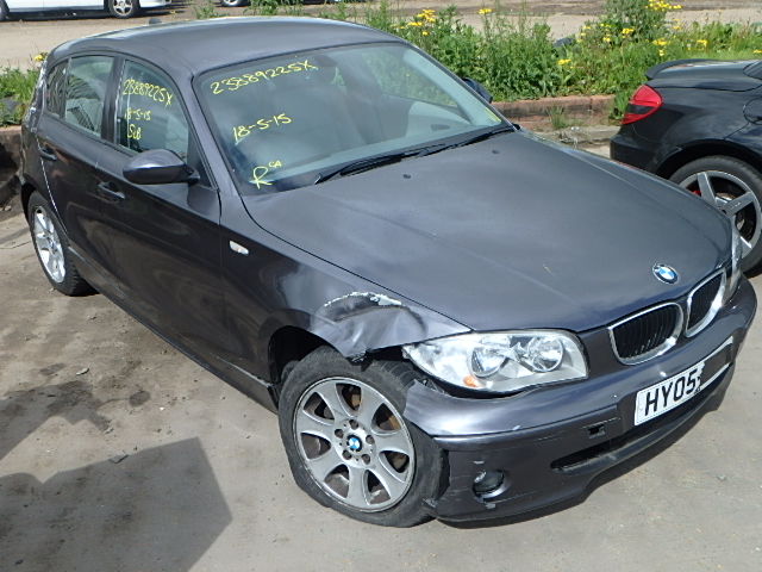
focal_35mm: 36
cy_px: 286
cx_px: 381
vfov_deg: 39.7
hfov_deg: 51.4
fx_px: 792
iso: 125
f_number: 5
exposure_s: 1/500
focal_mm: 6.4
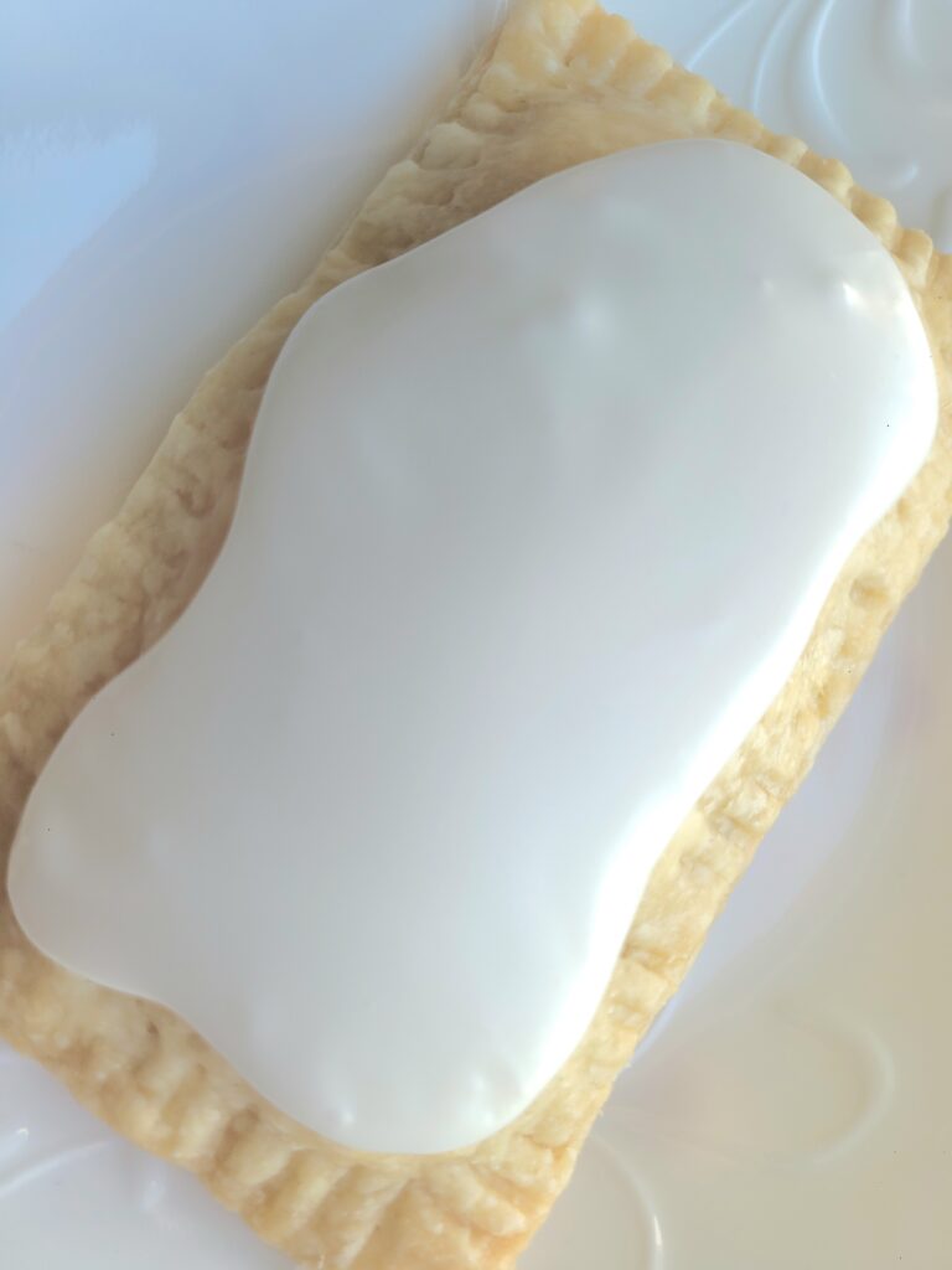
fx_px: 953
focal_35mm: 26
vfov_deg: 67.3
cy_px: 635
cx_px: 476
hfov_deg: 53.1
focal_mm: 5.4
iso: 64
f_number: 1.8
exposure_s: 1/120
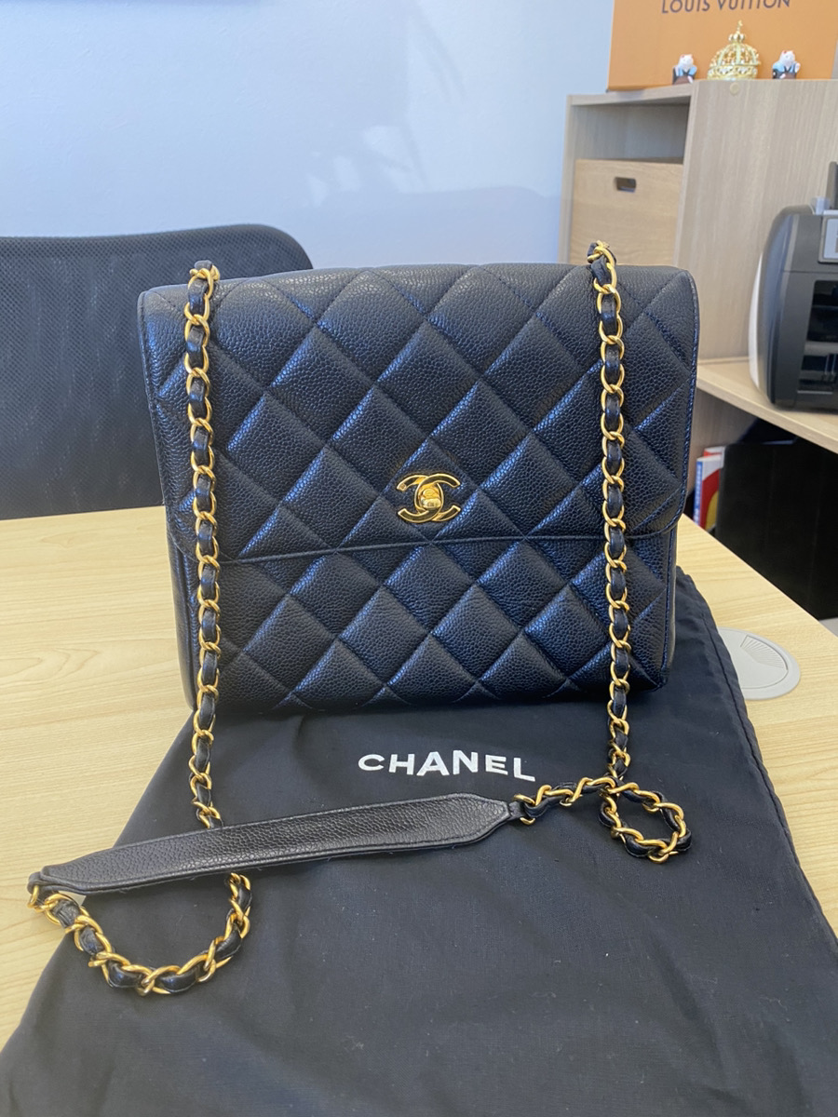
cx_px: 419
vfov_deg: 67.3
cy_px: 558
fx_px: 839
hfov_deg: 53.1
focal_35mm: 26
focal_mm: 4.25
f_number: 1.8
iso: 100
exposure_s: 1/50
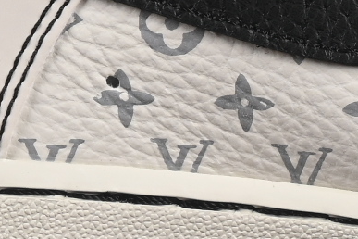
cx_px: 421
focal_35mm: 539
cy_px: -112
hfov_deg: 3.8
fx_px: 5360
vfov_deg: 2.5
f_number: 8
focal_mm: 50
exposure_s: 1/80
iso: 160
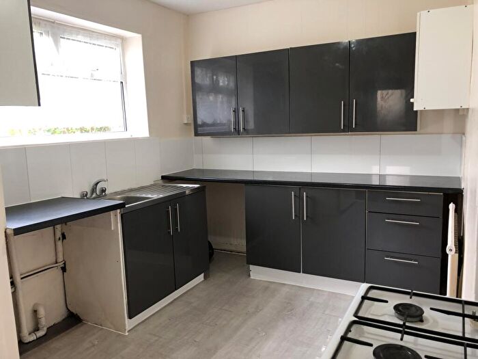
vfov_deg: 49.7
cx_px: 239
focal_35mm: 28
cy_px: 180
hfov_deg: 63.4
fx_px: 387
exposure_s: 1/20
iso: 40
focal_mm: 3.99
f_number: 1.8
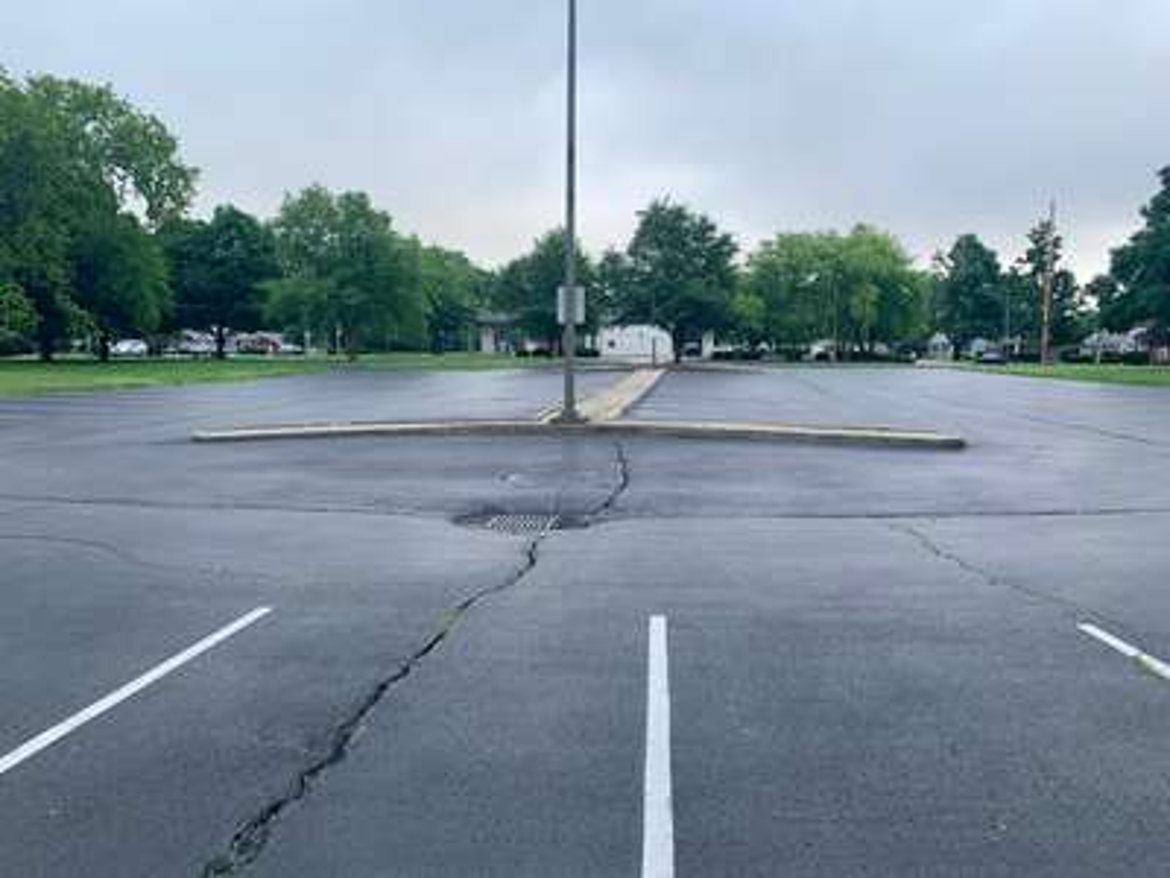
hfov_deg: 67.3
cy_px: 439
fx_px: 879
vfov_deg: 53.1
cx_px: 585
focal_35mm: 26
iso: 25
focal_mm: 4.25
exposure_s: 1/507
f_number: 1.8
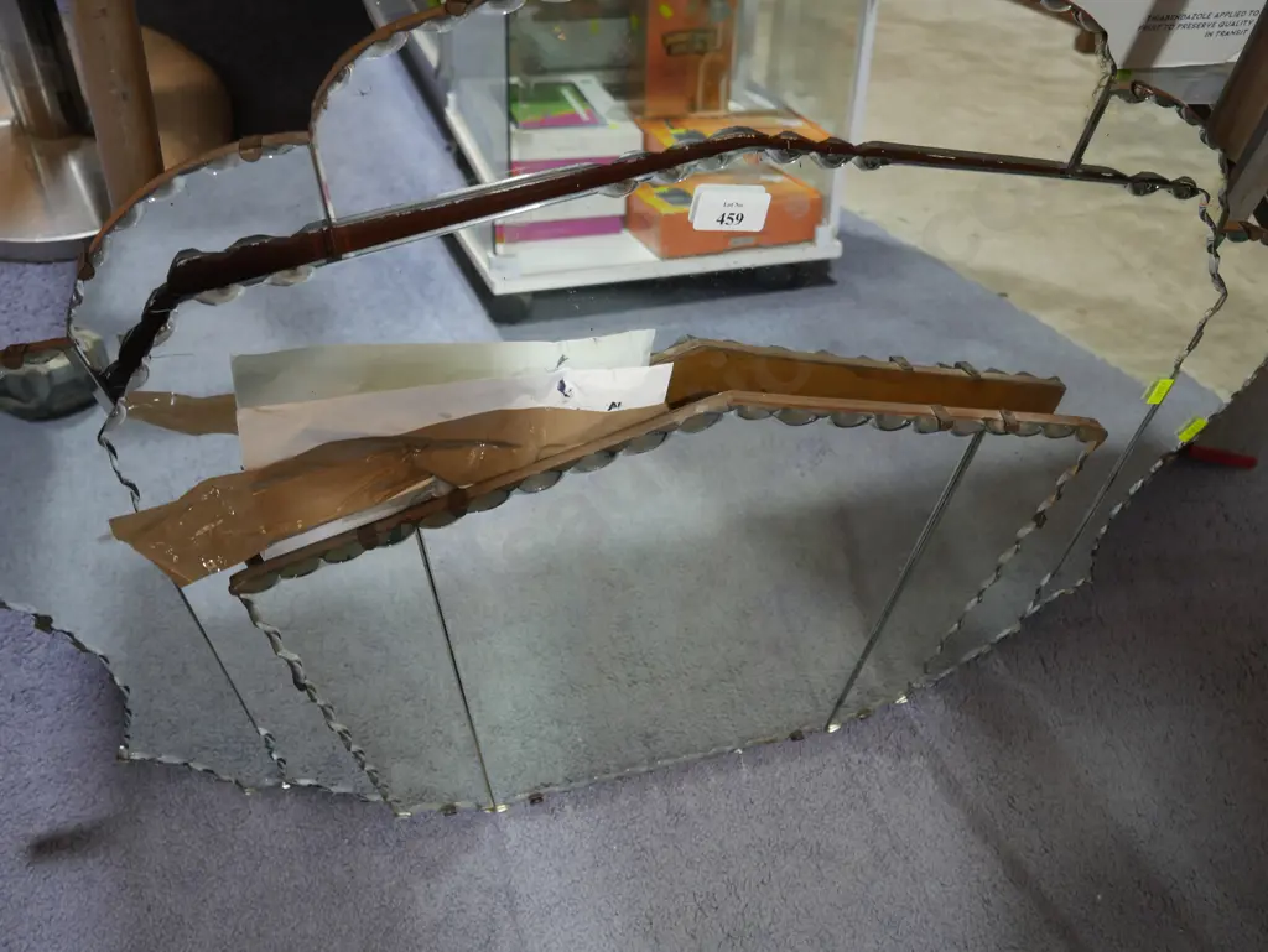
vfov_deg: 44.2
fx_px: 1173
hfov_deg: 56.8
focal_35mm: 32
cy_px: 476
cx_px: 634
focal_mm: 16
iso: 400
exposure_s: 1/60
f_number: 3.6
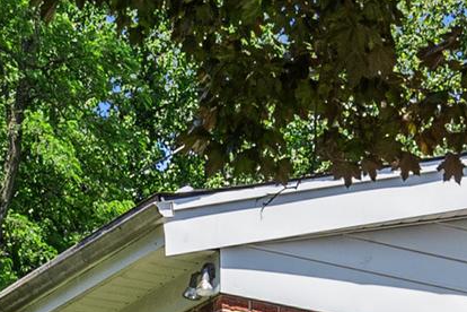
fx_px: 2503
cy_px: 697
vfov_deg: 6.8
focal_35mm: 193
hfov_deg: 10.7
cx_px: 283
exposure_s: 1/320
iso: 250
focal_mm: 26
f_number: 9
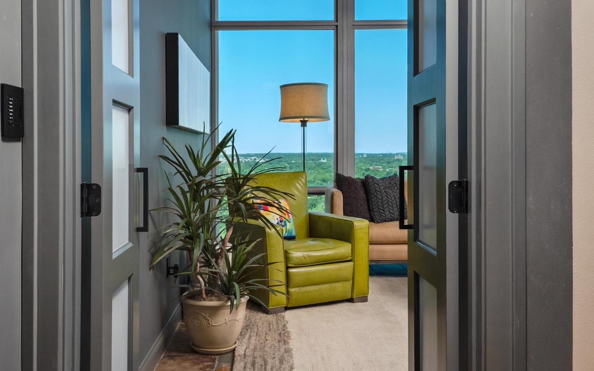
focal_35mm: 40
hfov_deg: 49.3
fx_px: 648
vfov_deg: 31.9
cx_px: 280
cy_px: 159
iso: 400
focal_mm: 18
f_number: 8
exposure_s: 1/200
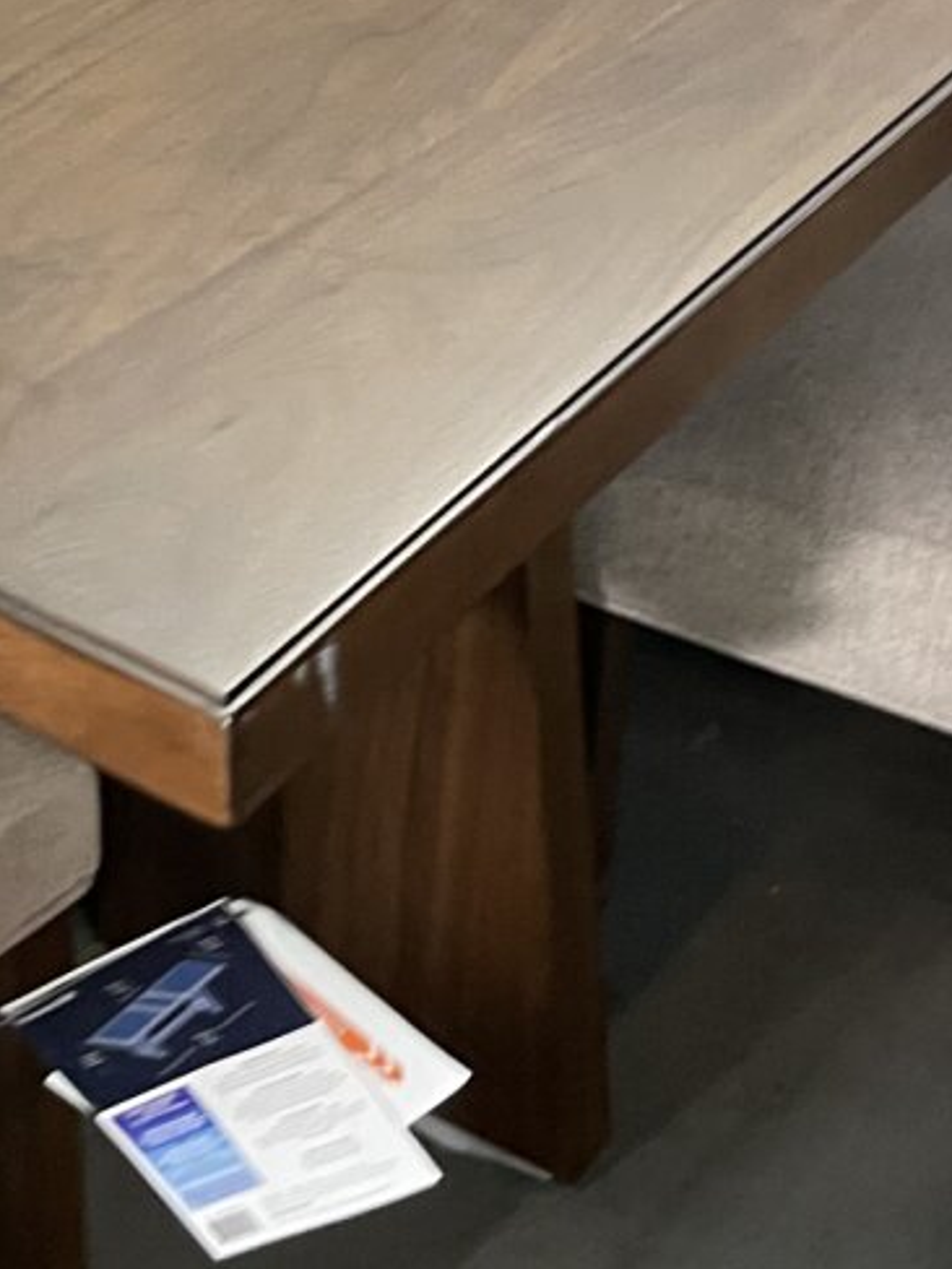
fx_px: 3007
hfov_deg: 17.9
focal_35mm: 82
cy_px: 192
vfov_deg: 23.4
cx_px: 224
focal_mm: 5.1
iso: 400
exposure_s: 1/60
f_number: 1.6
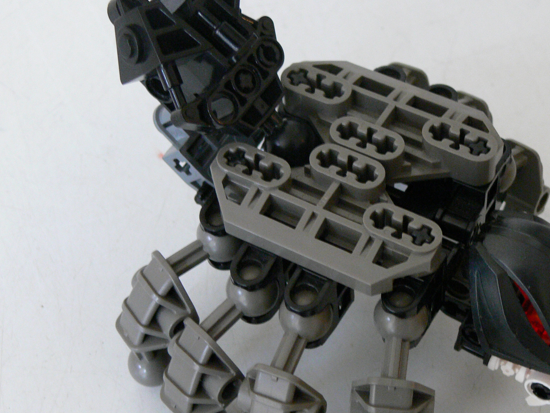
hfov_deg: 24.3
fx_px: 1271
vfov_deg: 18.4
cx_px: 345
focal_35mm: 80
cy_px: 235
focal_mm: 10.3
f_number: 3.2
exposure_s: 1/20
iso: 200
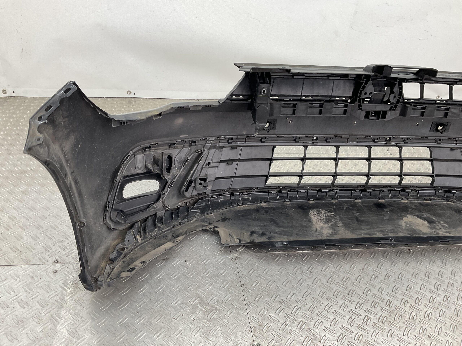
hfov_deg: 61.7
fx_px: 387
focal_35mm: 29
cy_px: 173
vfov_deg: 48.2
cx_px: 231
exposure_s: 1/120
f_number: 1.8
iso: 40
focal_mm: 3
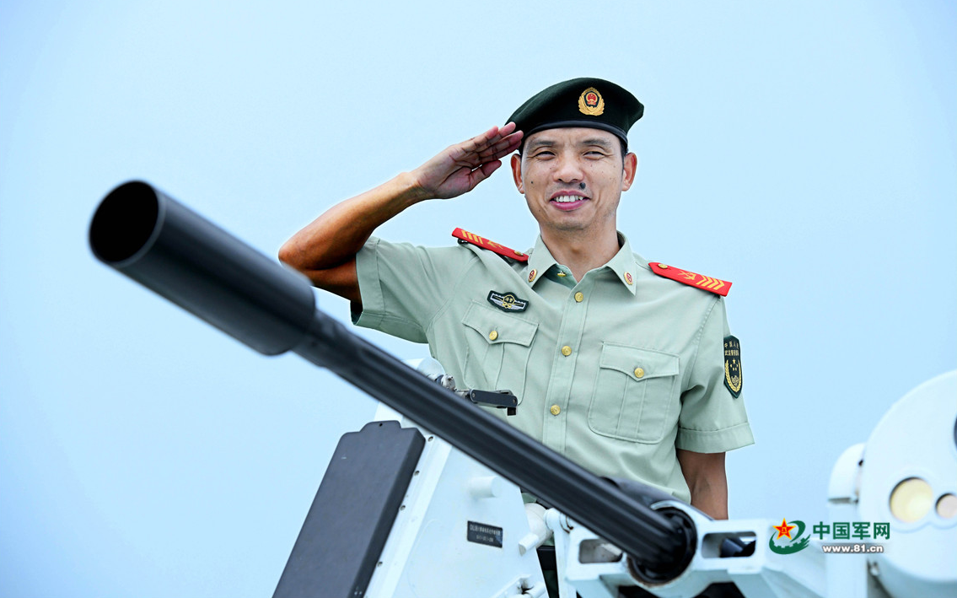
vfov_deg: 10.2
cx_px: 477
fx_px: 3338
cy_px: 281
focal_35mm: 128
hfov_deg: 16.3
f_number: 5.6
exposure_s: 1/2000
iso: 2000
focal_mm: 125
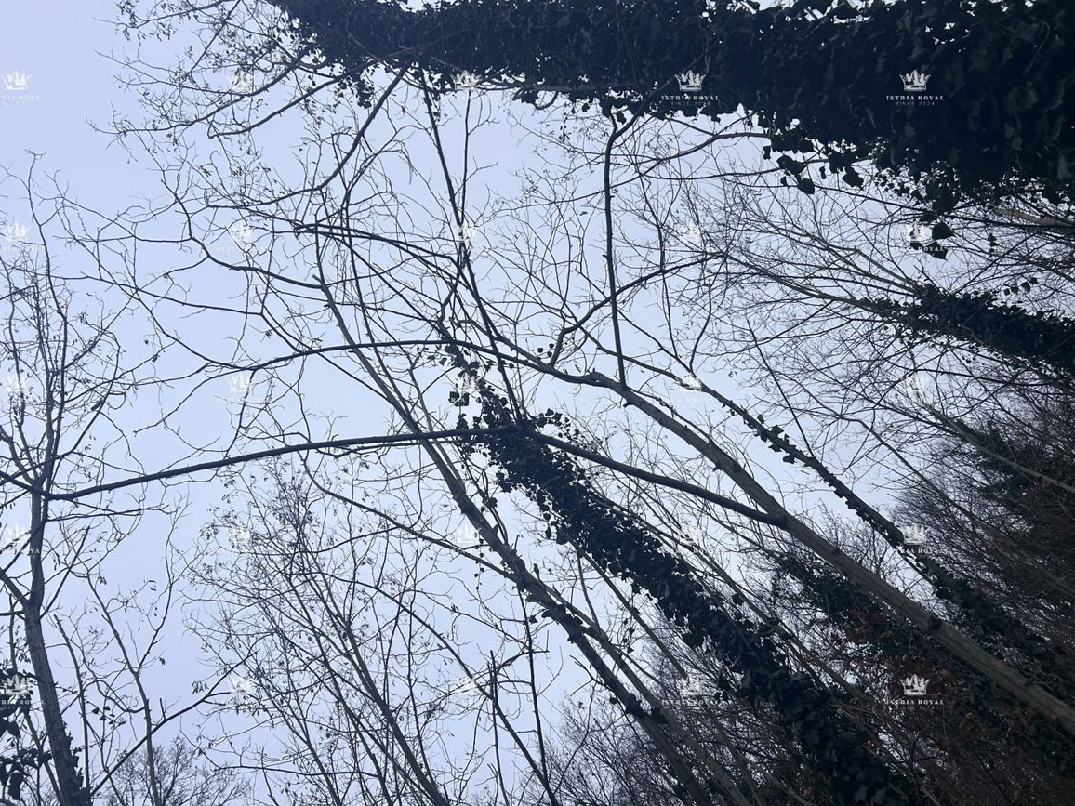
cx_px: 539
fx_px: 838
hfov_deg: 65.3
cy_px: 413
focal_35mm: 27
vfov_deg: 51.3
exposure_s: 1/3077
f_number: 1.5
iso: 50
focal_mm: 5.7
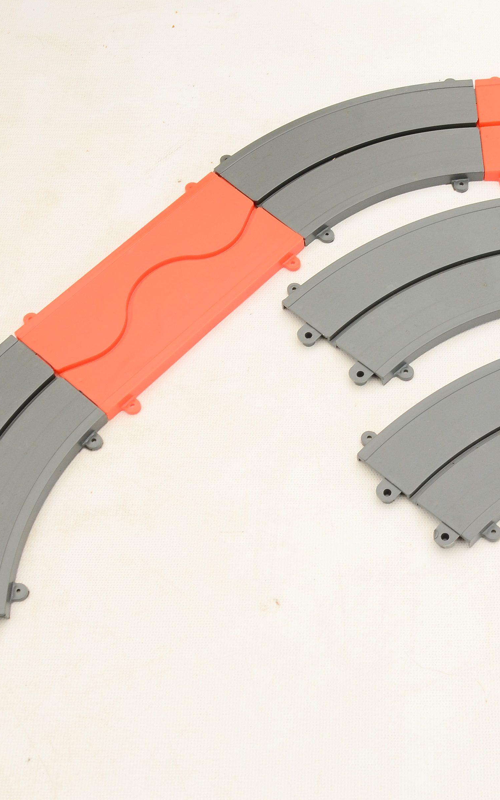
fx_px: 1221
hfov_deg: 22.8
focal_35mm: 56
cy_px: 397
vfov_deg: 36.3
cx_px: 413
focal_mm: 24
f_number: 11
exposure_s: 1/80
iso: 250
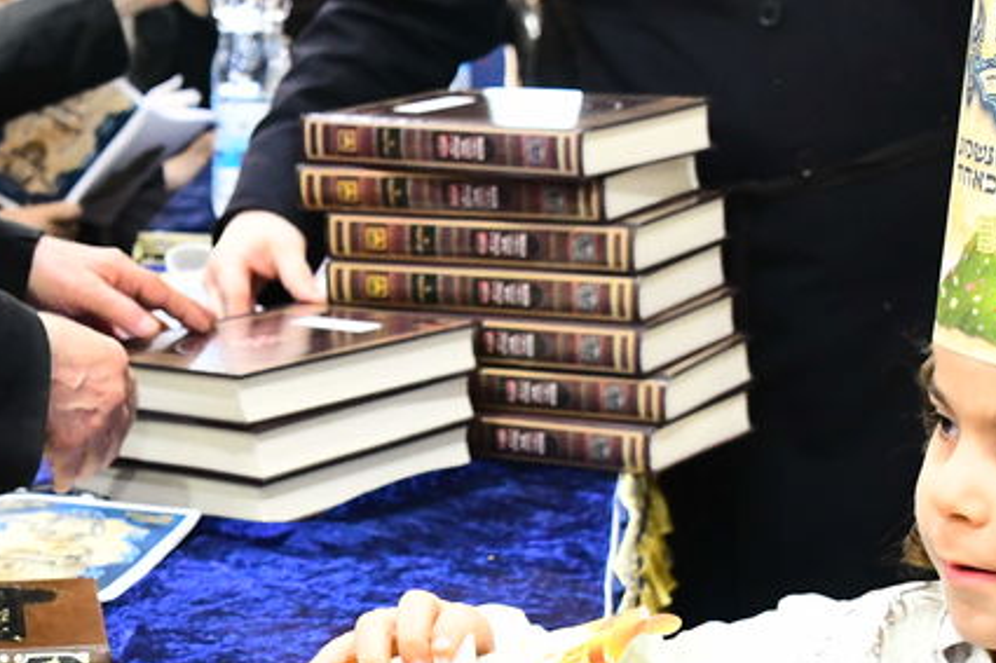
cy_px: 453
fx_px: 3097
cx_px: 66
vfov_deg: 12.2
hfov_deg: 17.9
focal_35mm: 112
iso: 3200
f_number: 5.6
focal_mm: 34
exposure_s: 1/125
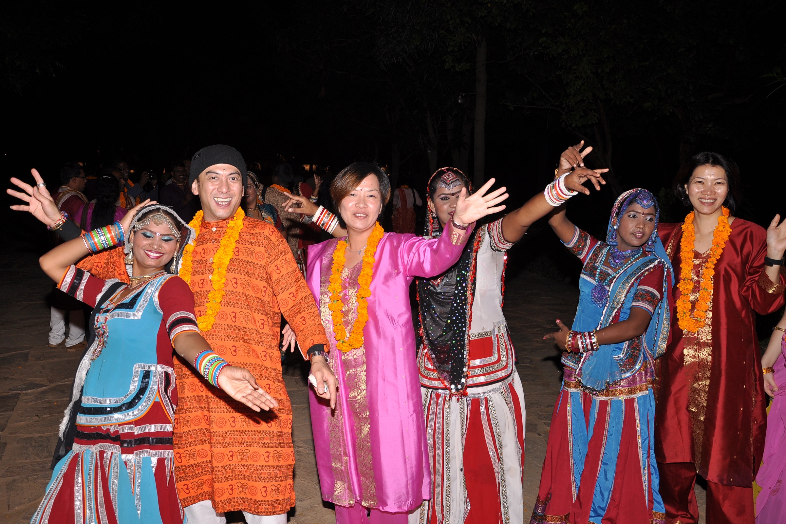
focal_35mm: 32
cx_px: 393
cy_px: 262
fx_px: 688
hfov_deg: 59.5
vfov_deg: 41.7
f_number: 5.6
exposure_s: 1/125
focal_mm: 21
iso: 250
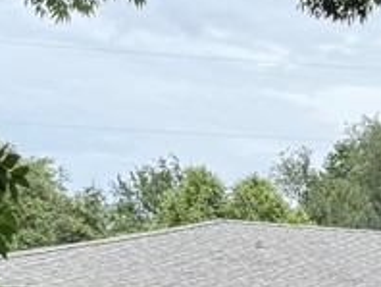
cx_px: 689
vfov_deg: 11.2
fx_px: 1366
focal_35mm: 124
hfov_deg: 14.1
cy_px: 510
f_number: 1.78
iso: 80
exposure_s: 1/1689
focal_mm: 6.76
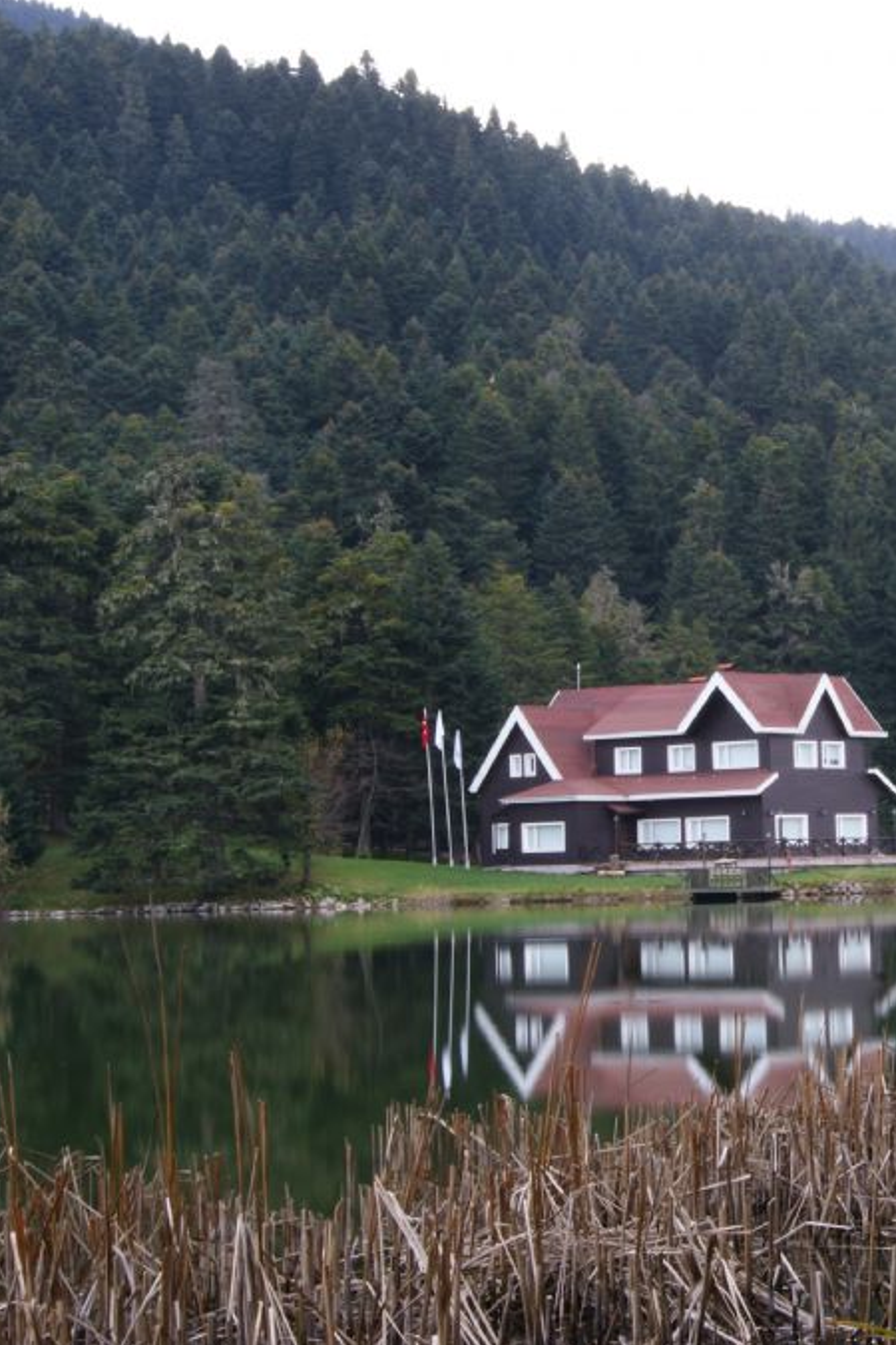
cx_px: 820
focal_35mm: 80
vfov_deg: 25.4
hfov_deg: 16.9
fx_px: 2977
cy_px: 669
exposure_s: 1.3
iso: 100
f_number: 29
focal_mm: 35
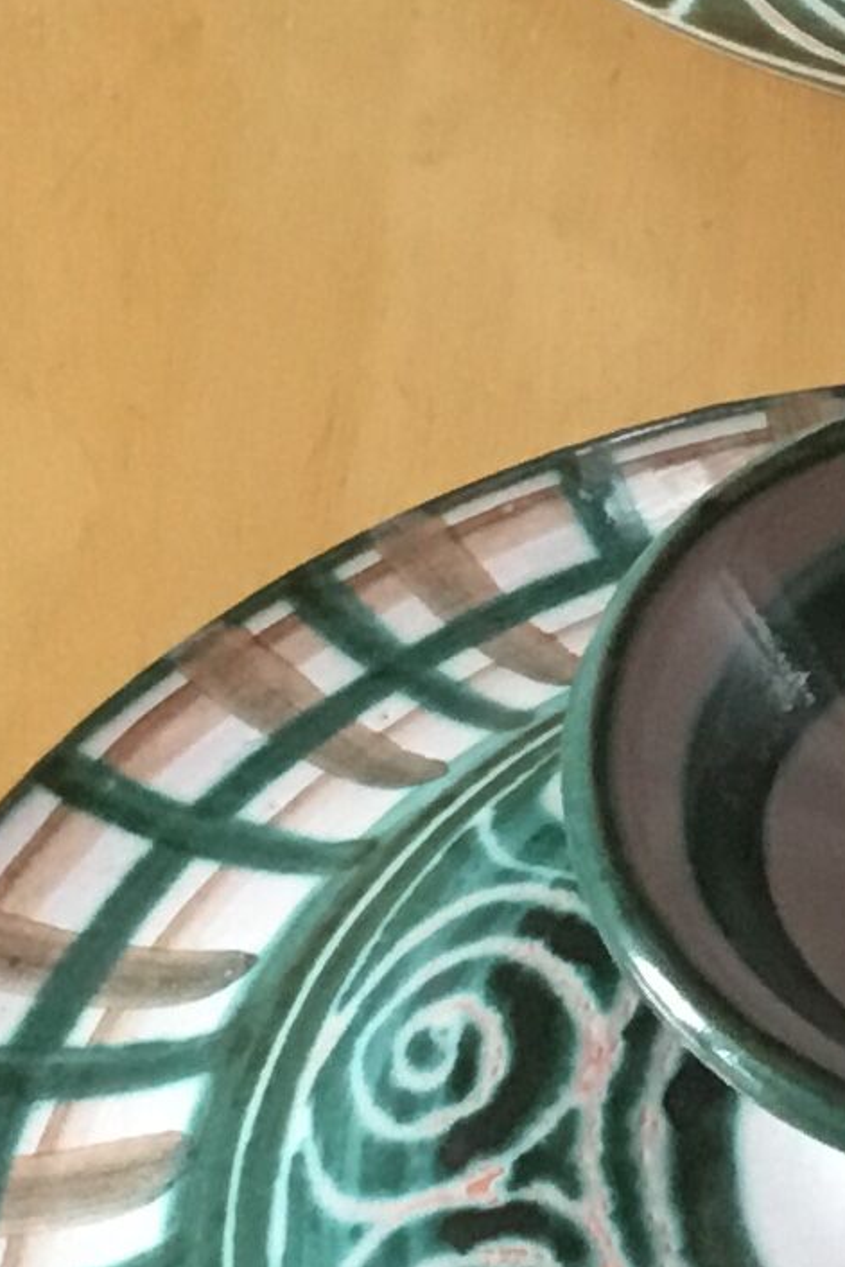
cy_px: 240
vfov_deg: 13.7
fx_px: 5243
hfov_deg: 9.1
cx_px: 1028
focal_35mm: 149
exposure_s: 1/33
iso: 160
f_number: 2.4
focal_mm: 3.3
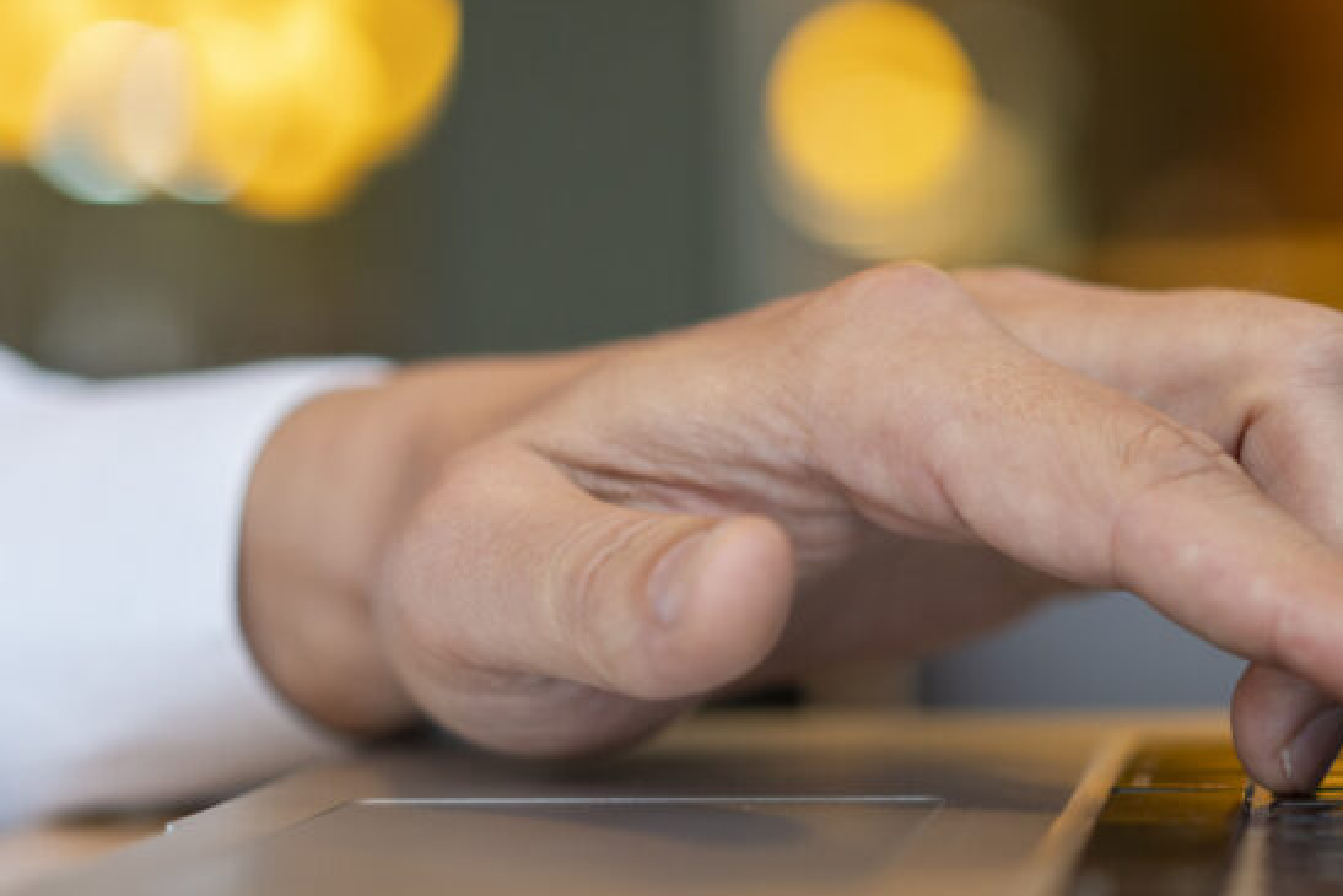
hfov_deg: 19.5
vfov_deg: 13.3
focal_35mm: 103
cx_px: 1179
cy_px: 517
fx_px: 3843
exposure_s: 1/125
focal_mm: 55
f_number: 2.2
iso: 500
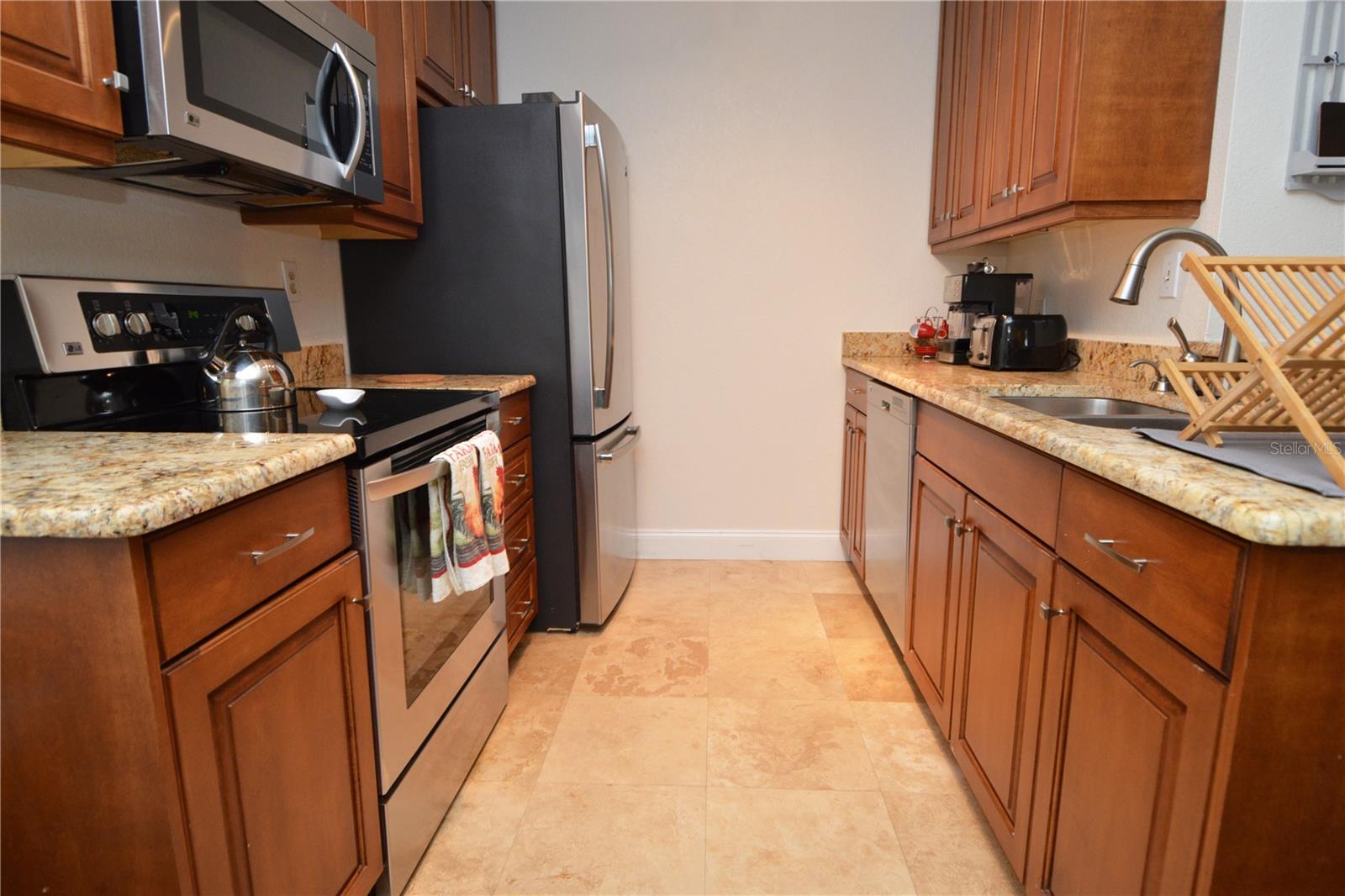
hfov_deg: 90.0
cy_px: 448
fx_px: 672
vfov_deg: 67.4
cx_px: 672
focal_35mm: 18
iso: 640
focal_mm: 12
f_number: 4
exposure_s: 1/60
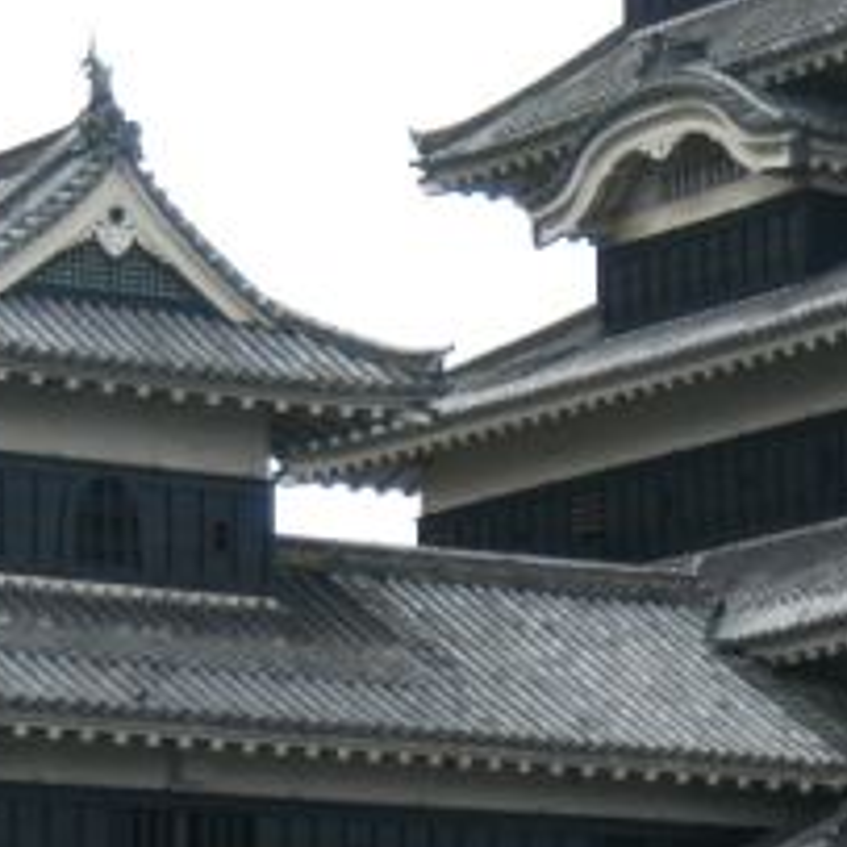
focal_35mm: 219
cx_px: 1139
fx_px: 6063
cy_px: 670
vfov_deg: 8.0
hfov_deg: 7.9
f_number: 4
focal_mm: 34
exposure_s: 1/250
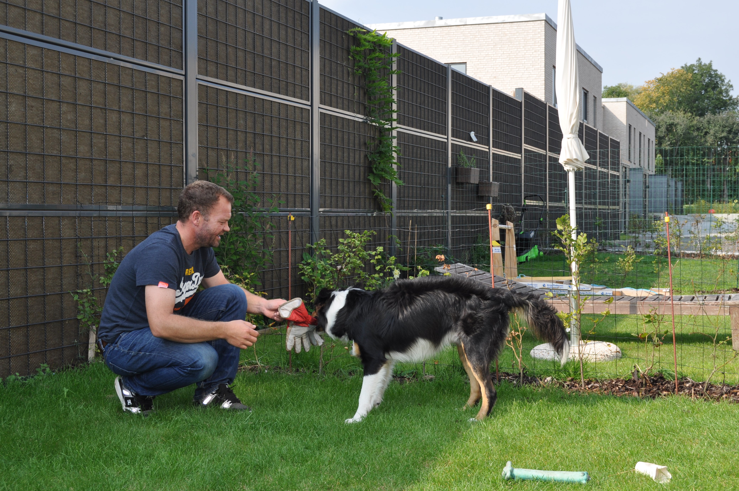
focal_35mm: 51
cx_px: 370
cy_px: 246
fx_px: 1046
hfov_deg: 38.9
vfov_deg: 26.4
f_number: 10
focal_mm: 34
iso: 200
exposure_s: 1/200
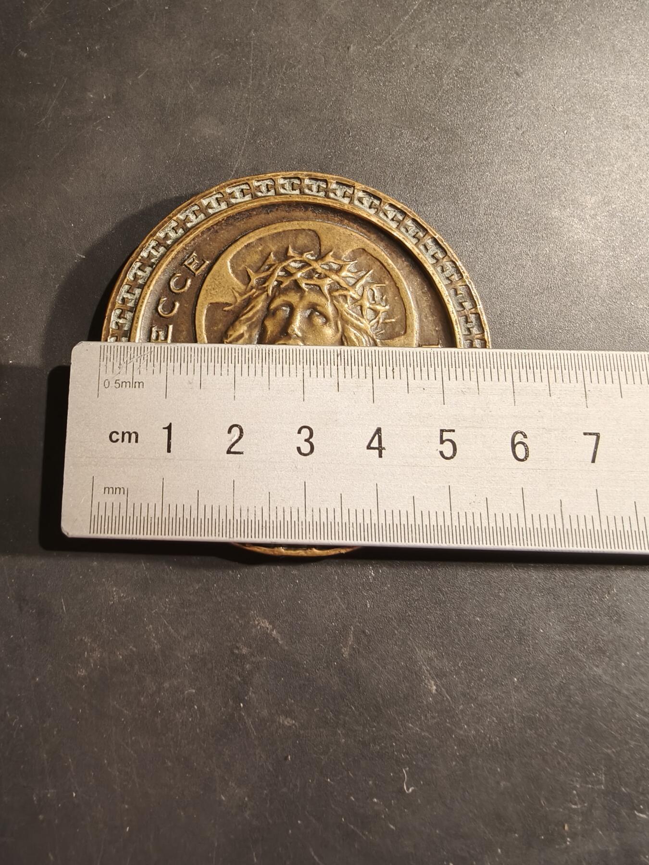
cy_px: 432
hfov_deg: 58.9
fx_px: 575
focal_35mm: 23
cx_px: 324
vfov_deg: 73.9
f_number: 2
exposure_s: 1/63.9
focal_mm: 2.32
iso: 160
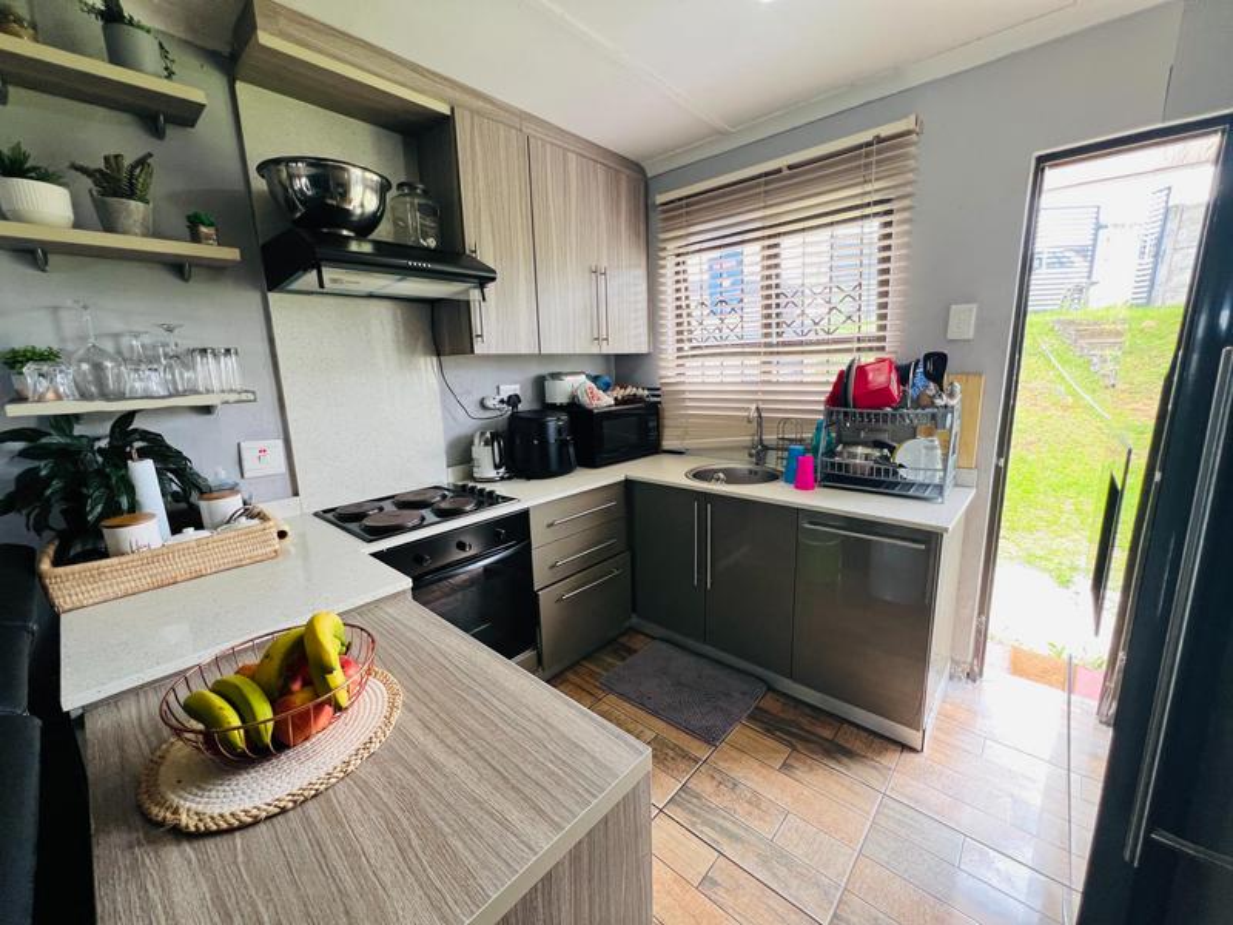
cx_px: 616
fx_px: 463
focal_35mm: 13
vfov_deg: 89.9
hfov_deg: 106.2
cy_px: 462
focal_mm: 1.57
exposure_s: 1/99
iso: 160
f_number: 1.8
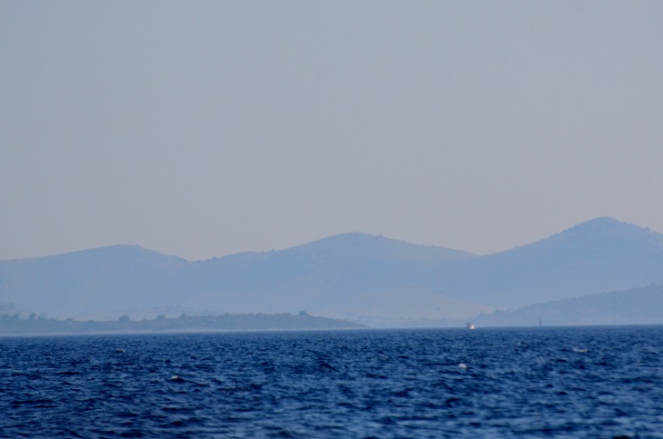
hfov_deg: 4.6
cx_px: 376
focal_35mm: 452
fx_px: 8308
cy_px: 200
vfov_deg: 3.0
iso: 400
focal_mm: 220
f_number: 5.3
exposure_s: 1/2500
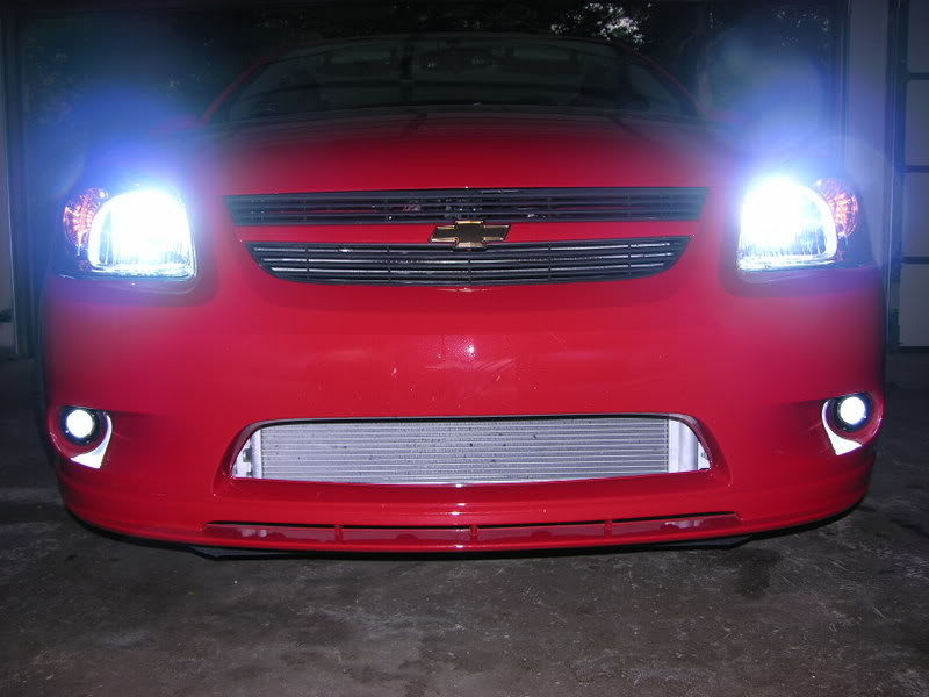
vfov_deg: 40.7
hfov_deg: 52.6
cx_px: 464
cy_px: 348
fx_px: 939
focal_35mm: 35
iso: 50
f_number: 2.8
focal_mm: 8.9
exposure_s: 1/60.1
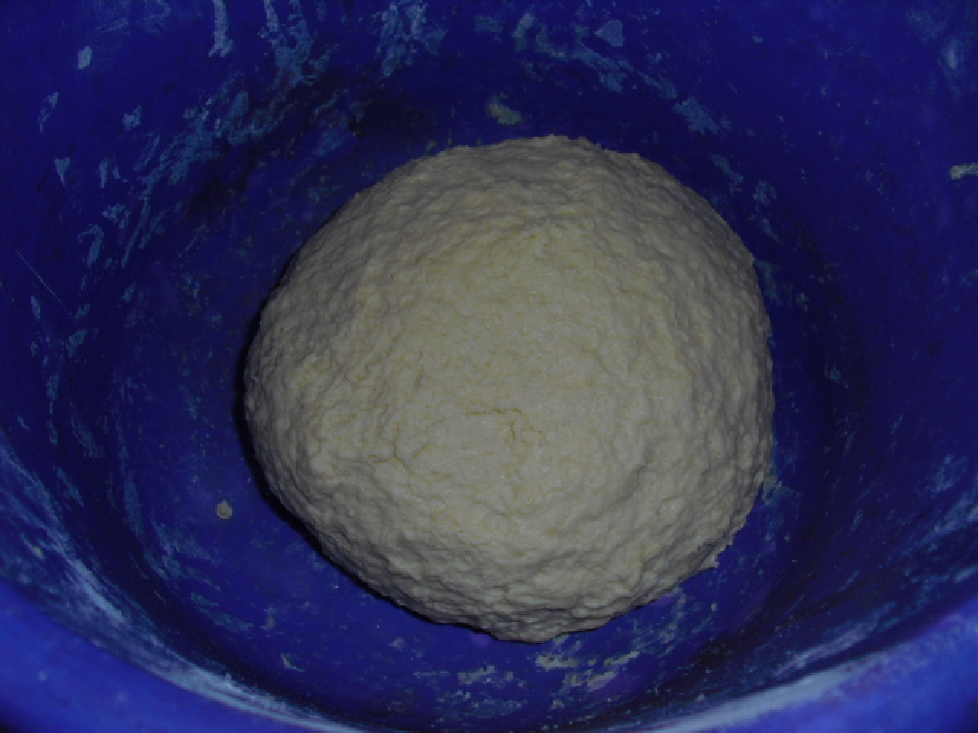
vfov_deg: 39.7
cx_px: 489
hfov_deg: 51.4
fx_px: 1017
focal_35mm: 36
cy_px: 366
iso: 64
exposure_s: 1/60
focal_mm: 6.3
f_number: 3.1
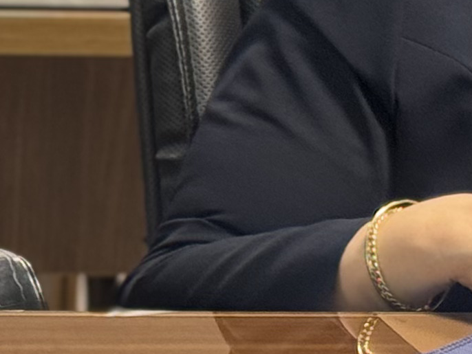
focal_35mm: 282
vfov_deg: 5.3
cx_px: -259
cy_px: 96
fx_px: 3847
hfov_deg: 6.9
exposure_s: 1/50
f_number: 1.78
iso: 160
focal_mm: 6.76
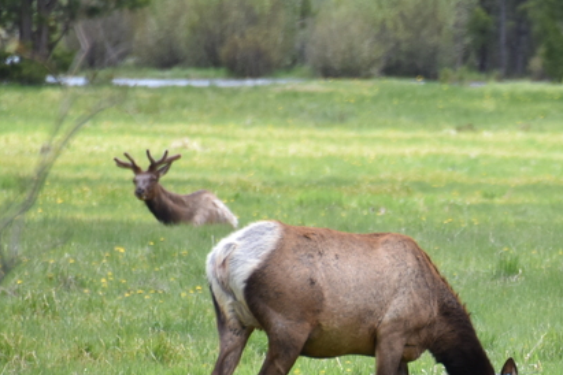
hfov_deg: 2.2
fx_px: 14621
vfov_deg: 1.5
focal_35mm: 935
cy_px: 256
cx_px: 538
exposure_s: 1/640
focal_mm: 300
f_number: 5.6
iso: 400
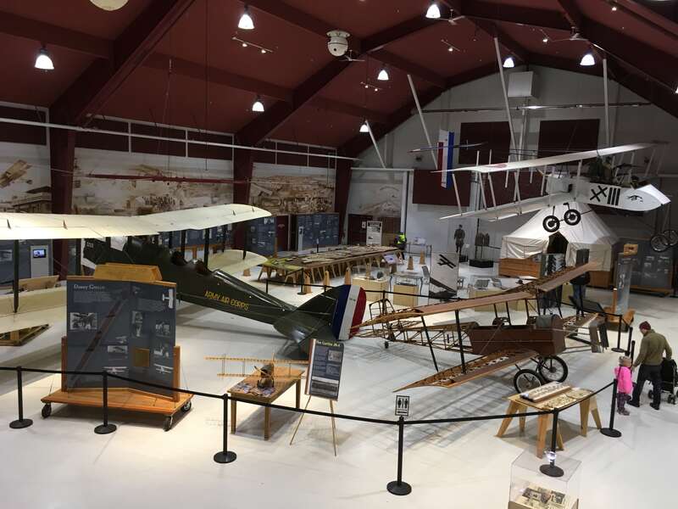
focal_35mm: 29
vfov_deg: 48.2
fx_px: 568
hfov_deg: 61.7
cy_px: 254
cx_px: 339
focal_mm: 4.15
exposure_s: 1/30
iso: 80
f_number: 2.2
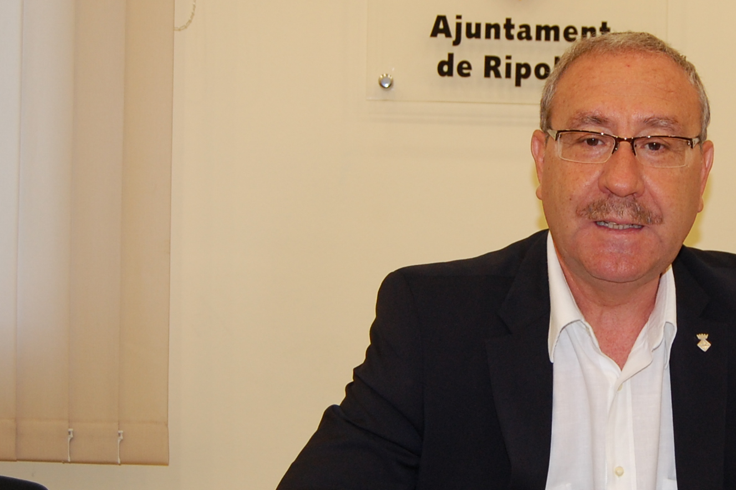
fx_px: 1389
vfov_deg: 20.0
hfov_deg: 29.2
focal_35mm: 68
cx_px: 559
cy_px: 249
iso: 400
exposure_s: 1/60
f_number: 3.8
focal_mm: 20
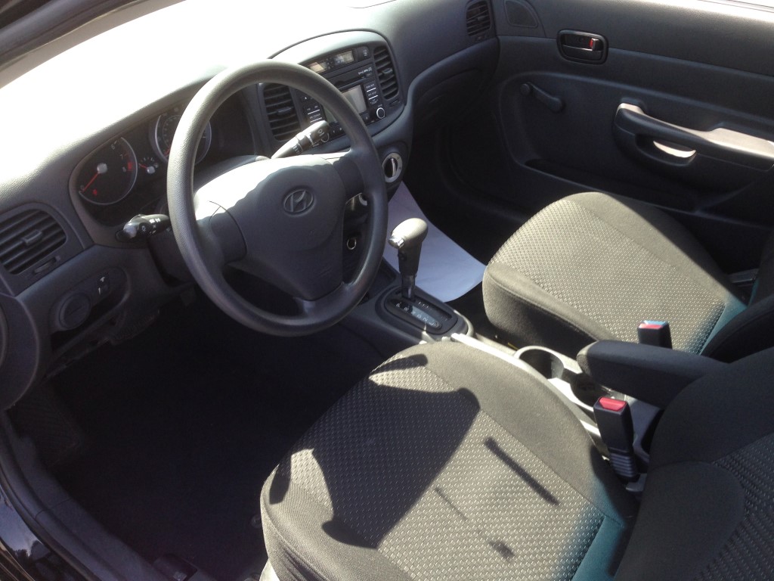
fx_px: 738
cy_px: 290
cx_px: 387
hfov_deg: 55.4
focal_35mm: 33
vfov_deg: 42.9
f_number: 2.4
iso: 64
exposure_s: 1/120
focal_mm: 4.12
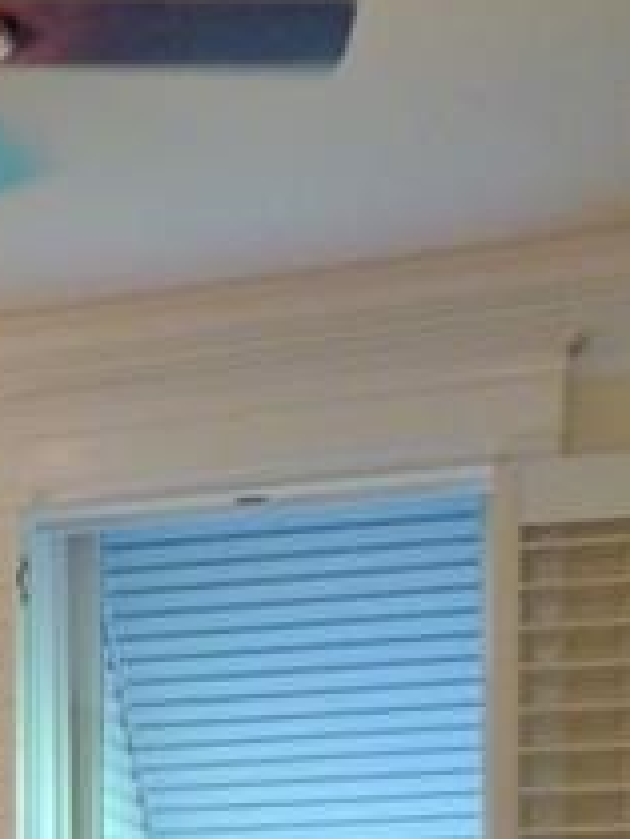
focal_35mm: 110
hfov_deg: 12.9
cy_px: 1172
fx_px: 2667
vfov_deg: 16.6
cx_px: -253
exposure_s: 1/40
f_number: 3.3
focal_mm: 5.29
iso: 400
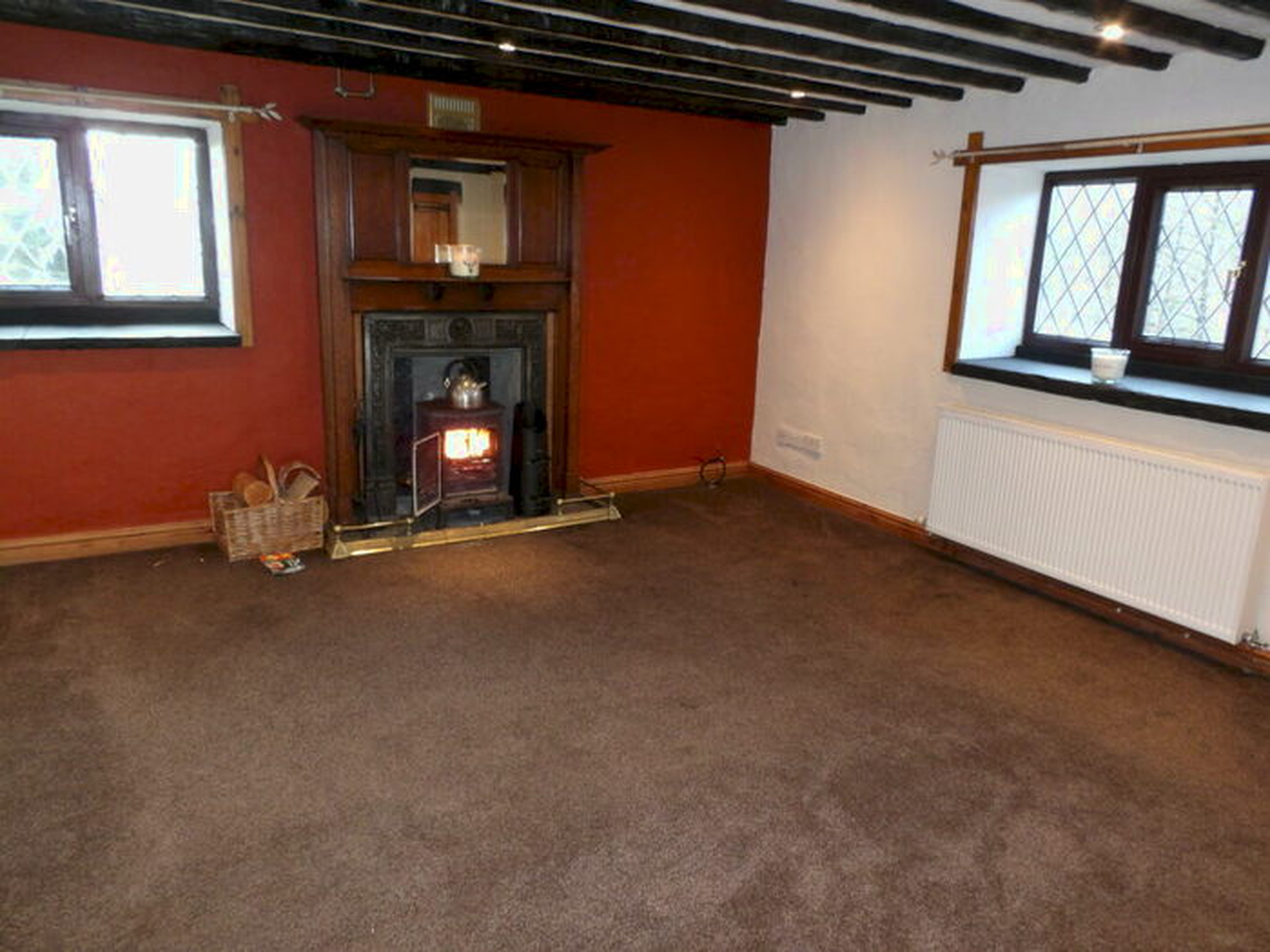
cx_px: 635
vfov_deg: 56.8
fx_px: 881
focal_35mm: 24
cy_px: 476
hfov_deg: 71.6
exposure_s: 1/15
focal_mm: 4.3
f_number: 4.1
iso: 250
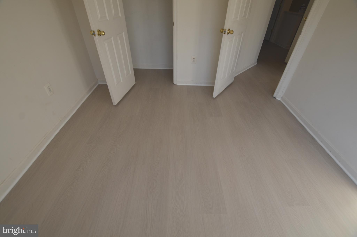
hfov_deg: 100.5
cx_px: 178
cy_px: 118
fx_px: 148
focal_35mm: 15
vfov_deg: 77.1
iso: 200
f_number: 5.6
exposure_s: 1/125
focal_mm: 10
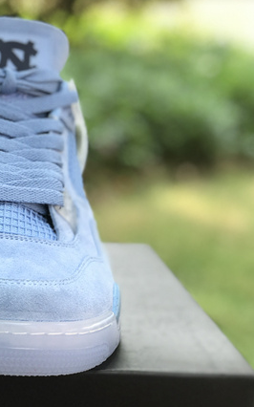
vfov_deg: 19.8
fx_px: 1164
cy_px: 154
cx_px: -86
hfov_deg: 12.1
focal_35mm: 105
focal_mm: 6.6
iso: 20
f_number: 2.8
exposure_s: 1/100
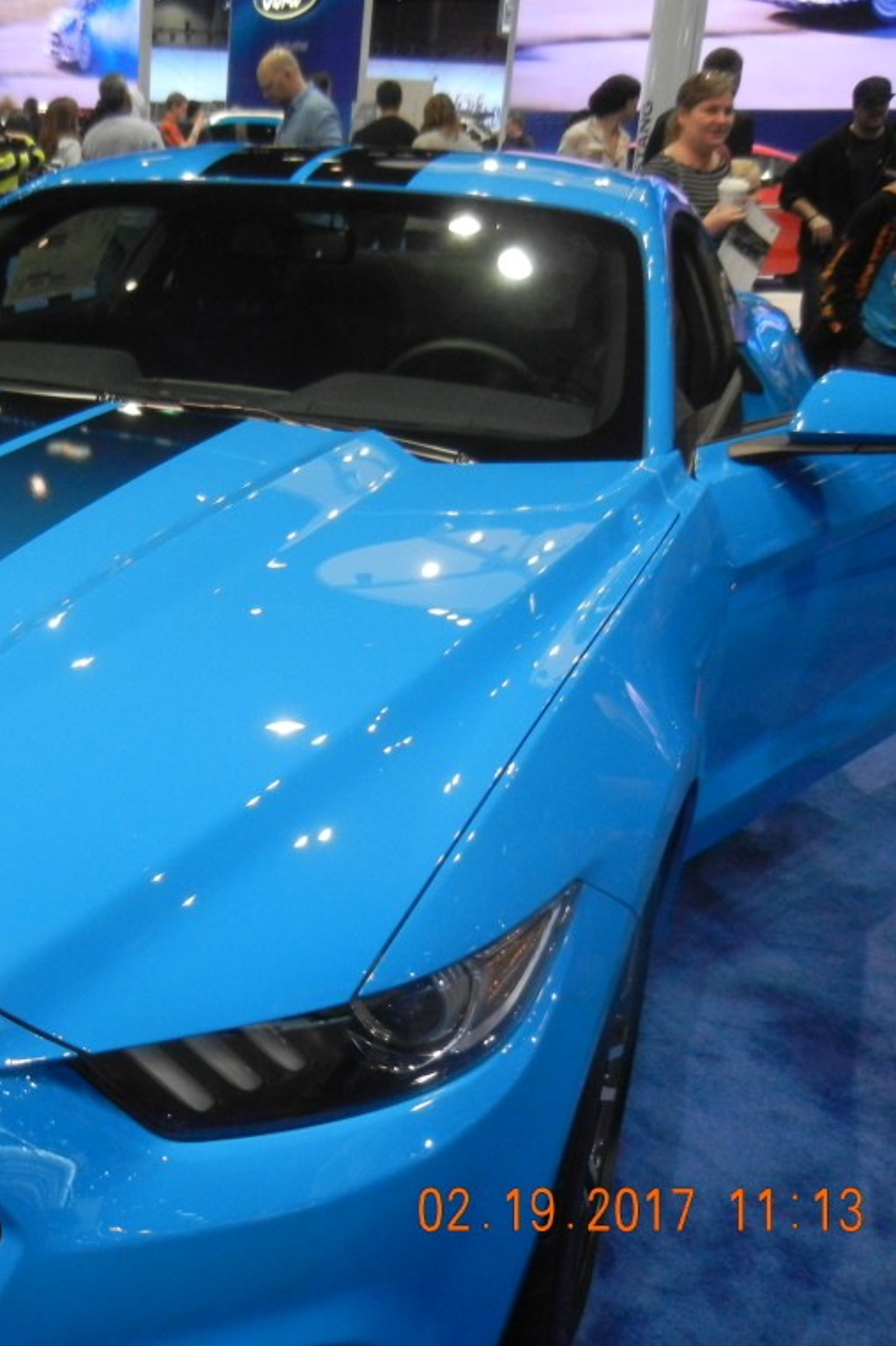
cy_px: 672
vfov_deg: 46.4
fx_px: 1569
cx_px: 69
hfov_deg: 30.3
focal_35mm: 42
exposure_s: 1/103
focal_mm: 5.4
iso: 640
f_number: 3.5
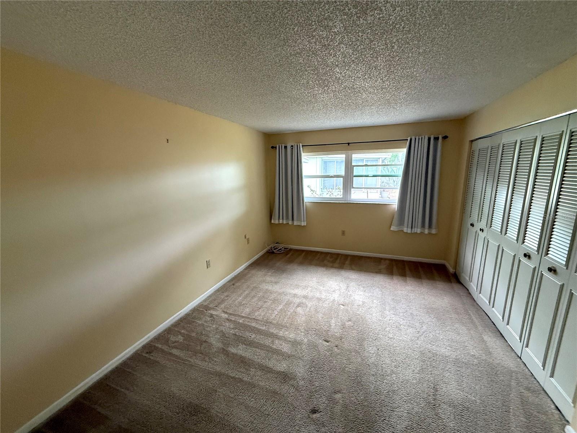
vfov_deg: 85.7
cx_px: 288
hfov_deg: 102.1
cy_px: 216
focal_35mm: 14
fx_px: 233
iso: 500
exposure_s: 1/120
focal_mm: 2.22
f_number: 2.2
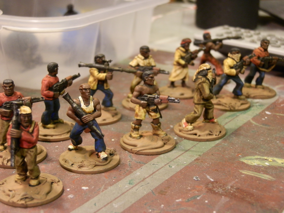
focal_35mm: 61
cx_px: 142
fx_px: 500
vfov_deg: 24.0
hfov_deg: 31.7
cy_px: 106
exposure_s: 1/8
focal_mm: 10.99
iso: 250
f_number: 3.7
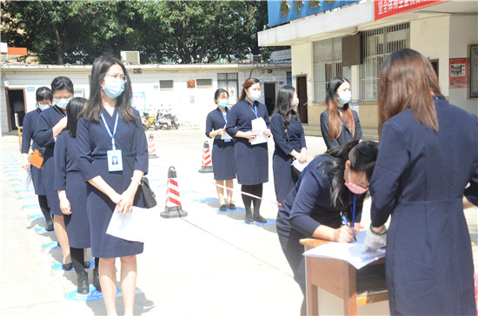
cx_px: 239
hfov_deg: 39.0
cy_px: 158
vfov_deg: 26.4
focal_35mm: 51
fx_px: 676
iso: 4500
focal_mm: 34
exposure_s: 1/8000
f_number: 4.2
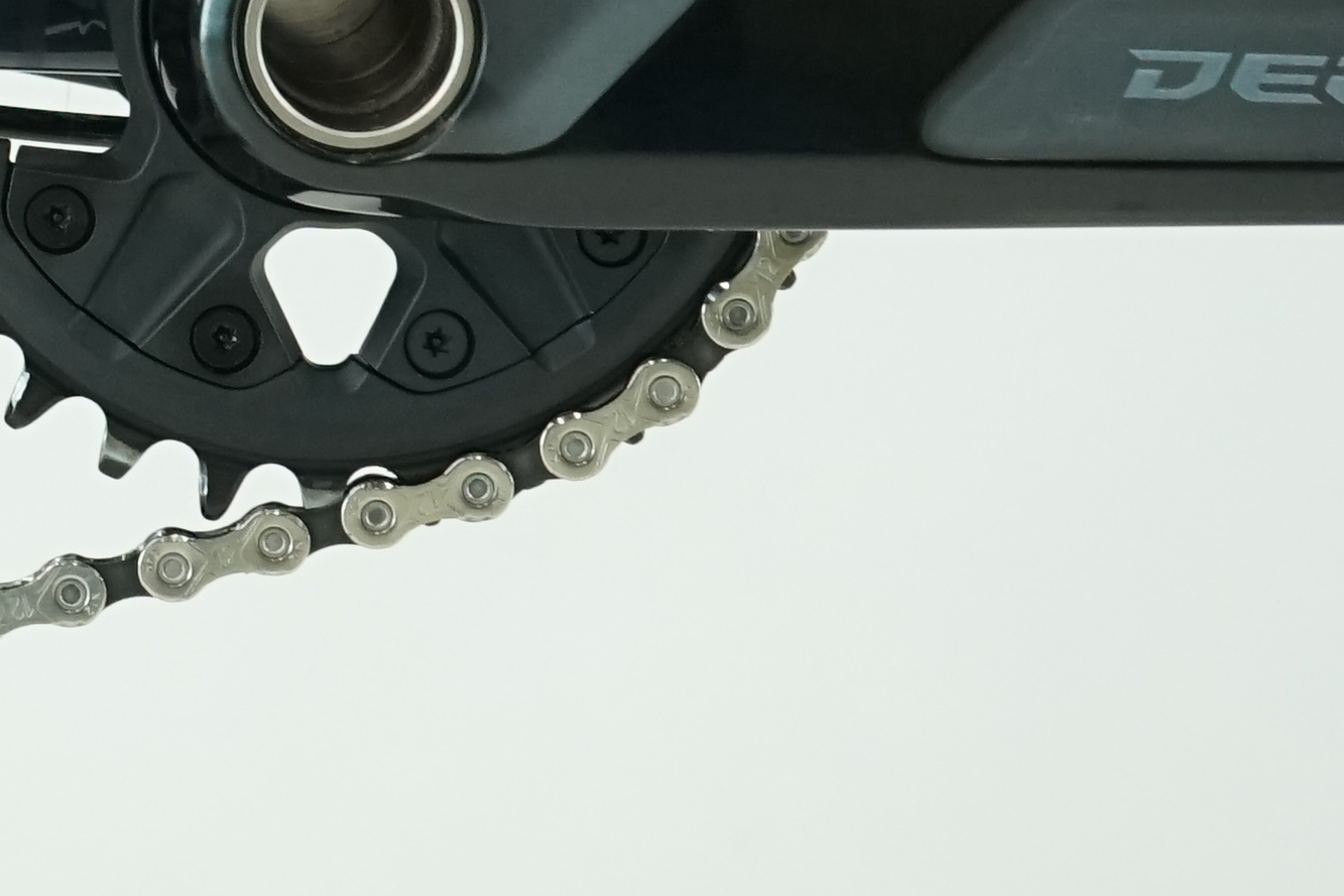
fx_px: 7392
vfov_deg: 6.8
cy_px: -479
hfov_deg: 9.9
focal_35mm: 198
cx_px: -983
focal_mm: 44
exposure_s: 1/200
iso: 1600
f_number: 5.6
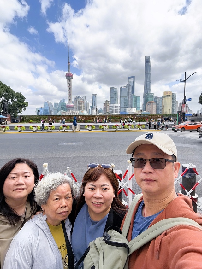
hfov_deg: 68.7
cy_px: 134
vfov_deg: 84.7
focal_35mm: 19
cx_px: 101
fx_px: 148
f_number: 1.9
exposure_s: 1/535
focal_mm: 2.71
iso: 40
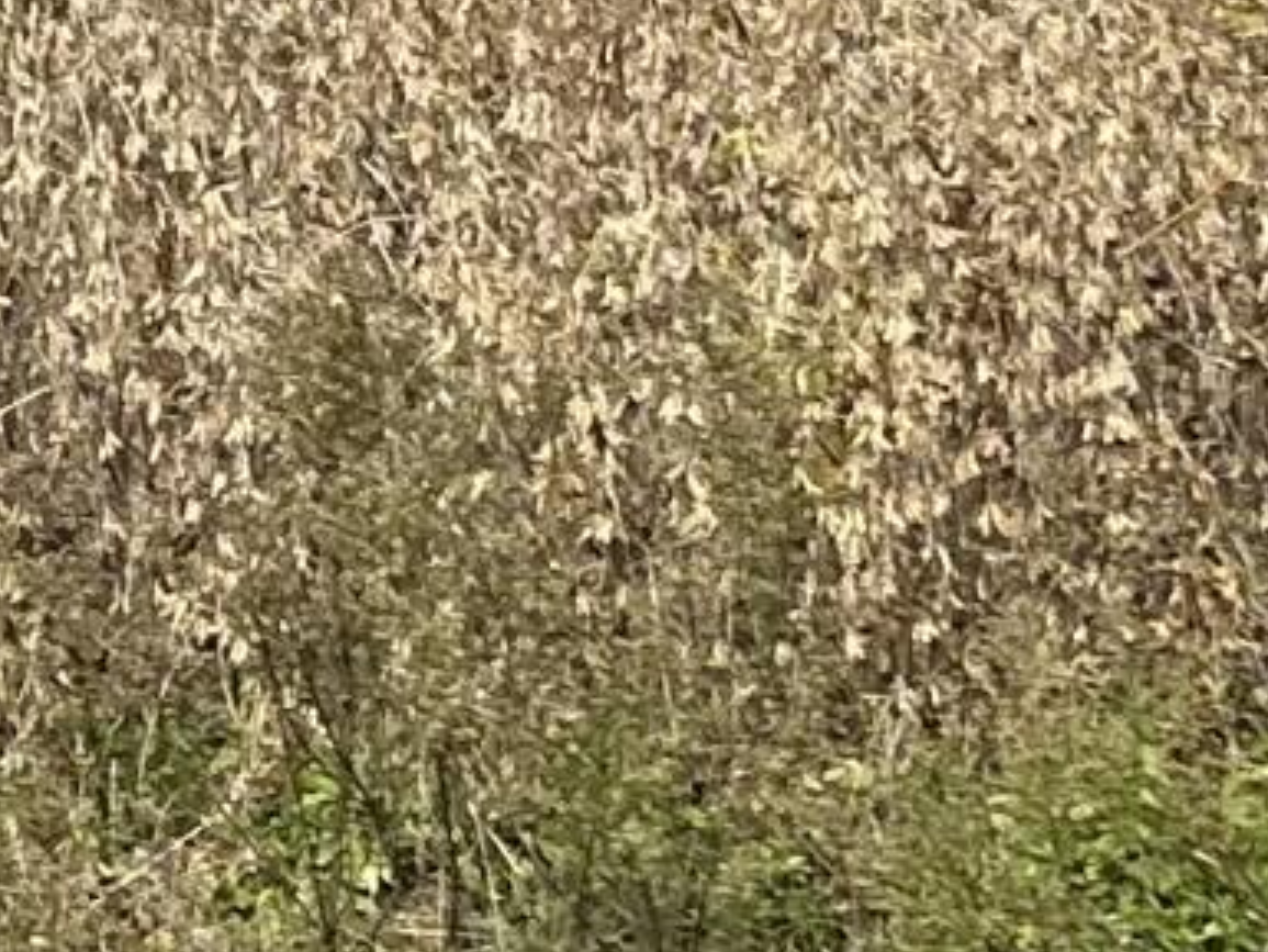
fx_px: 6852
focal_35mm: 187
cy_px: -949
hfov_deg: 9.8
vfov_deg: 7.6
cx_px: -1367
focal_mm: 6.86
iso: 80
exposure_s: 1/5525
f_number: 1.78
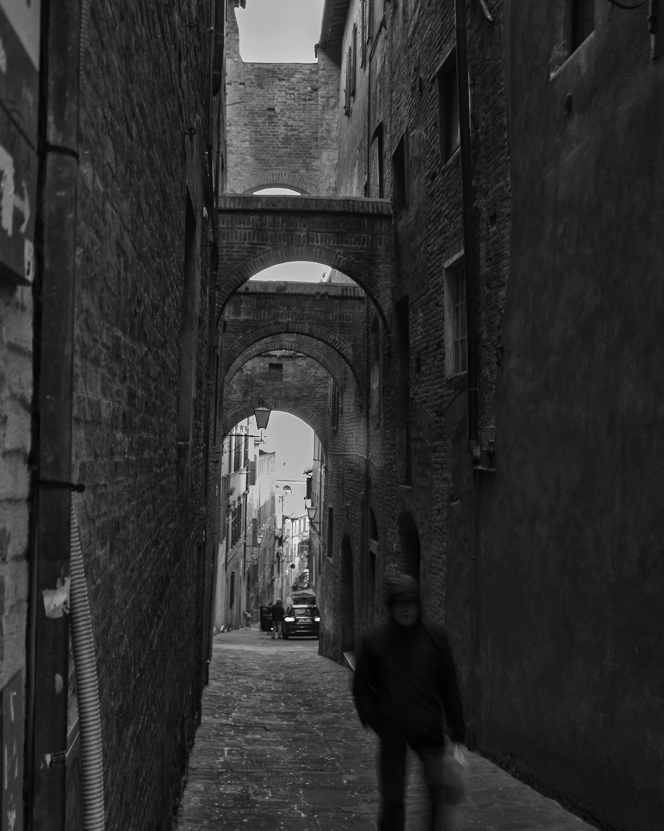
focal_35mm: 39
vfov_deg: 46.8
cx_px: 333
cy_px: 416
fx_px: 958
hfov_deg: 38.2
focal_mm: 23
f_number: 4
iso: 400
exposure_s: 1/5
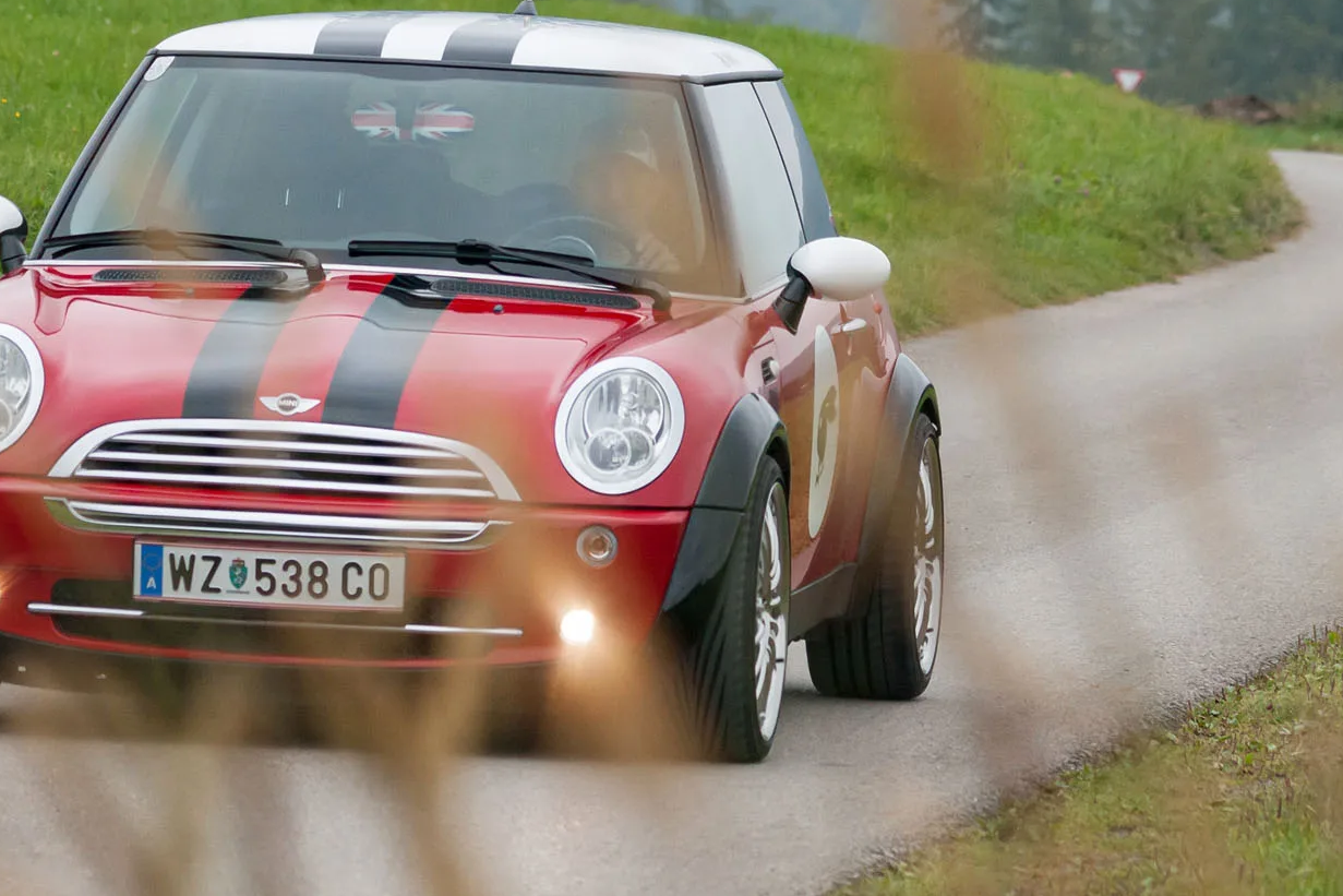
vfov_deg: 3.9
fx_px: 13095
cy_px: 324
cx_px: 393
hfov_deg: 5.9
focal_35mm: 351
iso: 800
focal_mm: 150
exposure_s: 1/800
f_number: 6.3
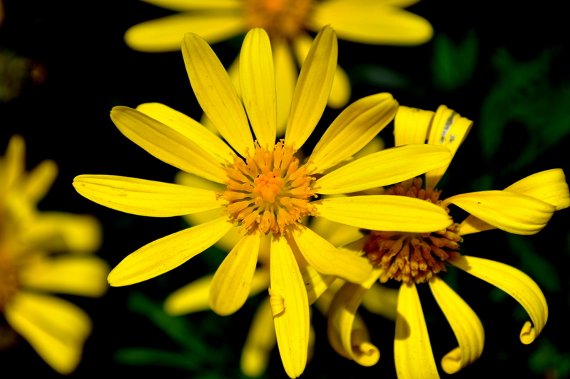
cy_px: 190
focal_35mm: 82
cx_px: 285
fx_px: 1305
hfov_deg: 24.6
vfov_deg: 16.5
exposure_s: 1/320
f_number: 8
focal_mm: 55
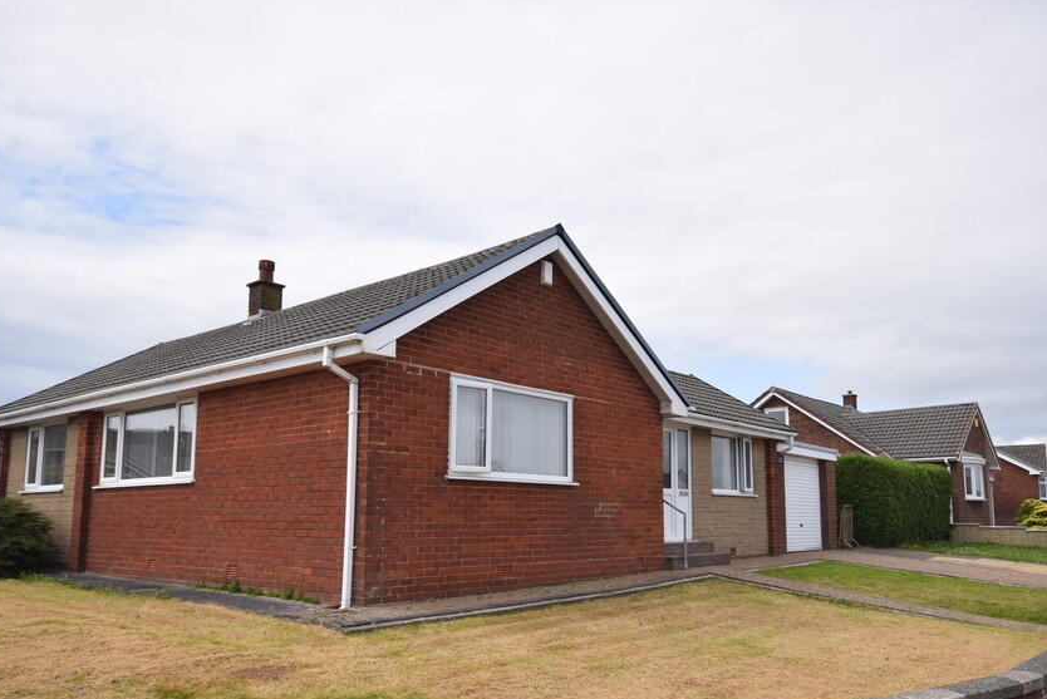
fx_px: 803
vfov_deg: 46.7
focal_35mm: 28
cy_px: 424
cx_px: 547
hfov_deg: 66.1
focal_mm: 15
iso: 100
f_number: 10
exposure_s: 1/200
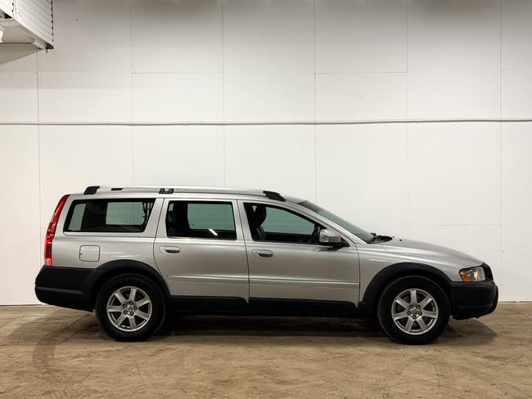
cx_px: 266
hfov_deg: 39.6
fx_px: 738
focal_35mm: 48
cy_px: 200
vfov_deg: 30.3
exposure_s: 1/50
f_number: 1.8
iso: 80
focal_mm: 6.76
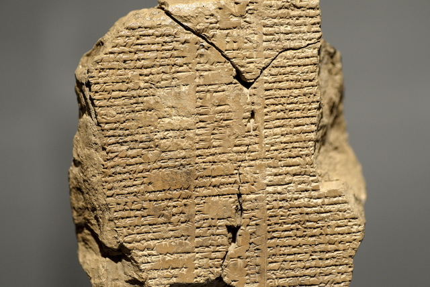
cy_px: 144
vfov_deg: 15.2
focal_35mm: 90
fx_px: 1076
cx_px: 215
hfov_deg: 22.6
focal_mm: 90
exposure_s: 1/100
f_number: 3.5
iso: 1600
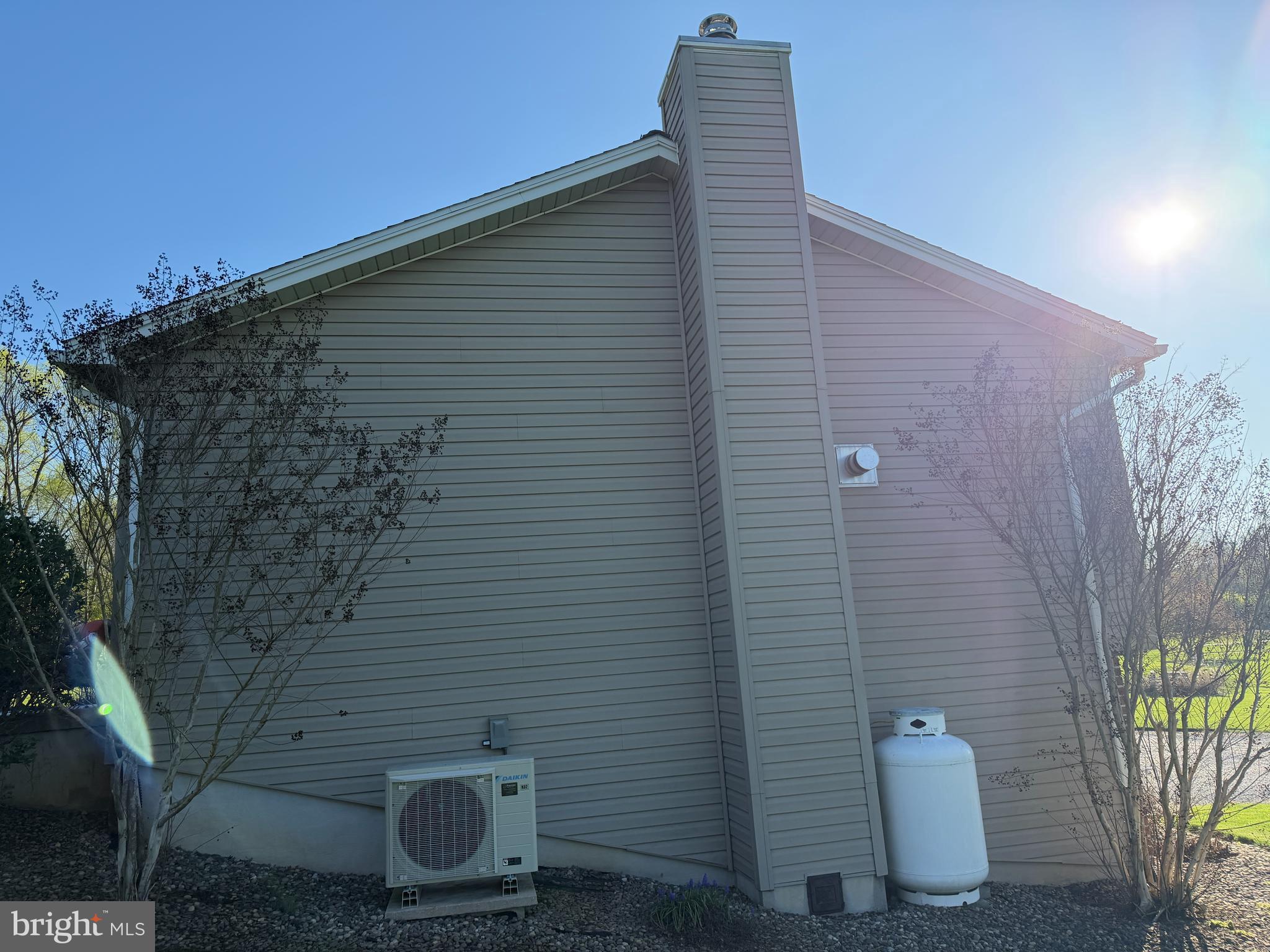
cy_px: 476
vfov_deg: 56.8
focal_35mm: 24
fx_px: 881
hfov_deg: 71.6
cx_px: 635
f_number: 1.78
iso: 100
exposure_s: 1/2445
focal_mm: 6.76
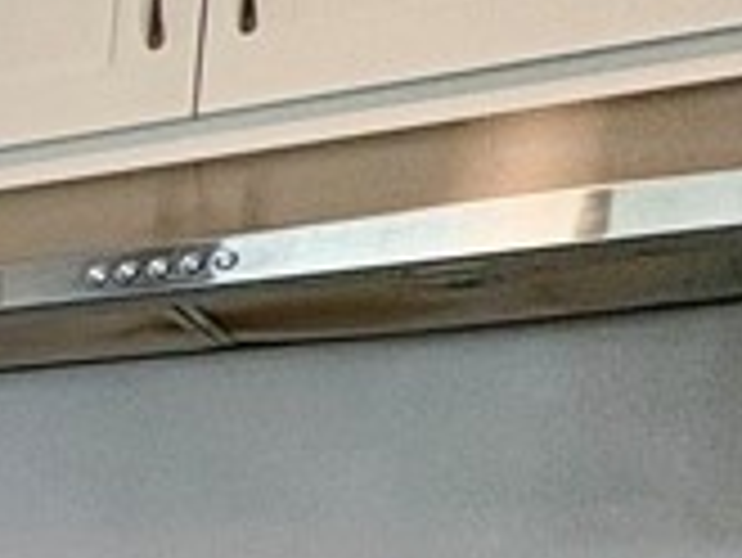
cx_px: -1515
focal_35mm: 87
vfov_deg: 15.6
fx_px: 1866
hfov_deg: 11.3
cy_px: 846
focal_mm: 2.22
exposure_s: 1/151
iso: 64
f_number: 2.2
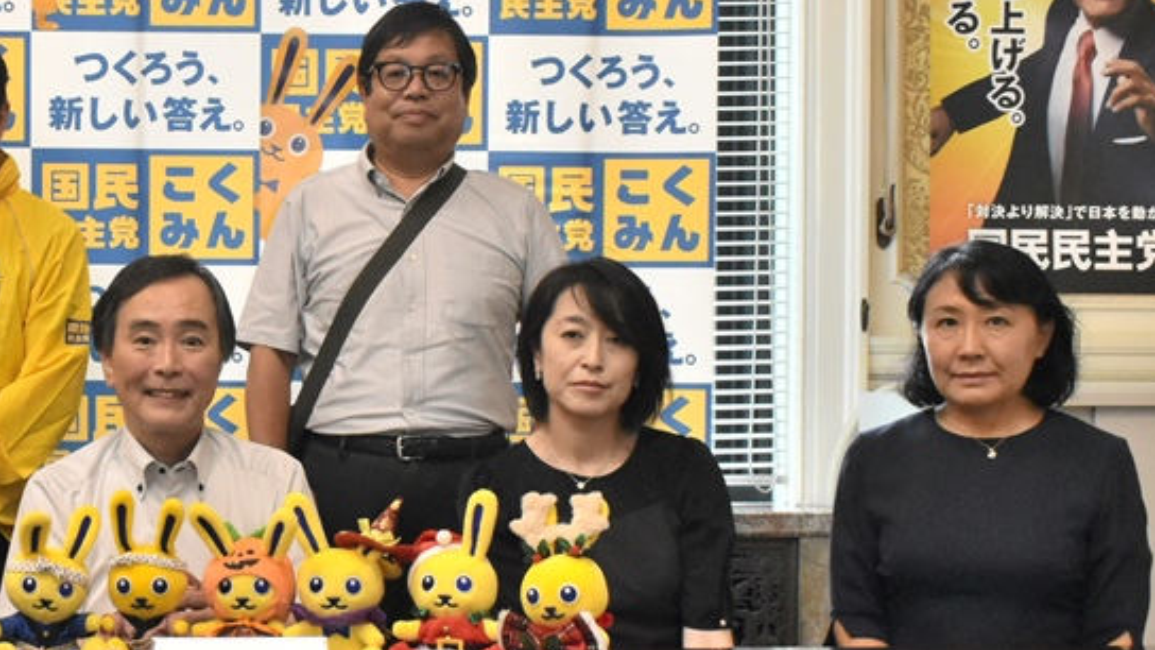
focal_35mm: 65
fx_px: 1991
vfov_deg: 18.5
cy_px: 399
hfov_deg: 31.0
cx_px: 132
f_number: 6.3
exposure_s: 1/250
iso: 2500
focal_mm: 22
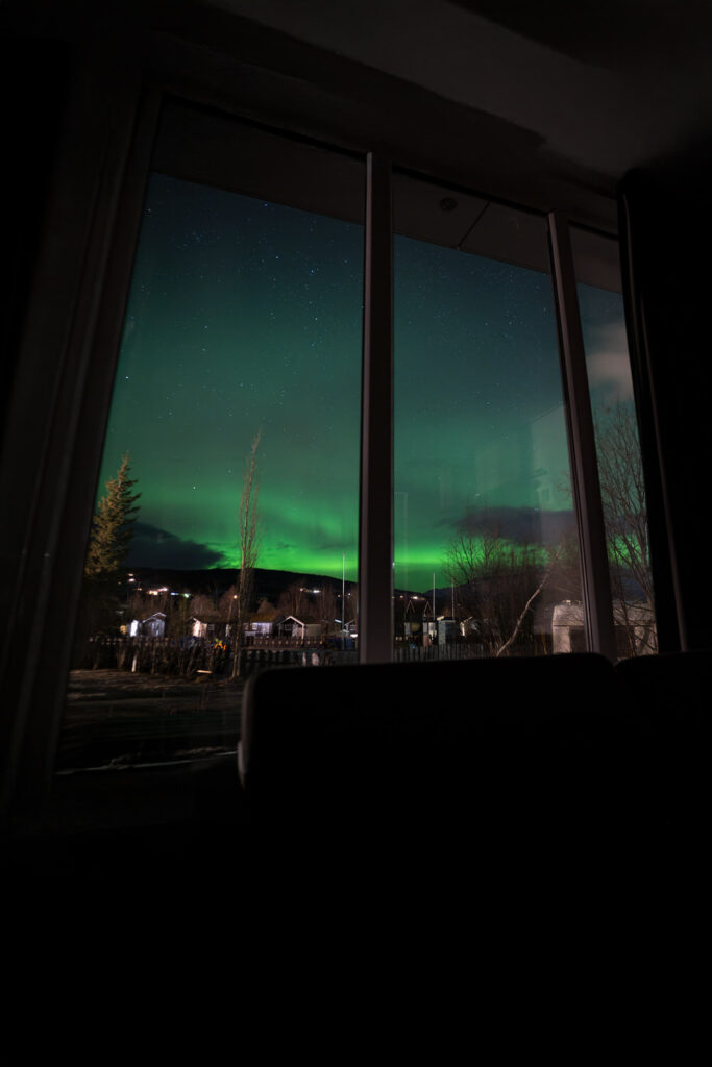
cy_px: 534
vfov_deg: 84.0
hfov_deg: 61.9
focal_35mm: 20
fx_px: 593
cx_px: 356
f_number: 2.8
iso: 2500
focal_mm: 20
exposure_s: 4
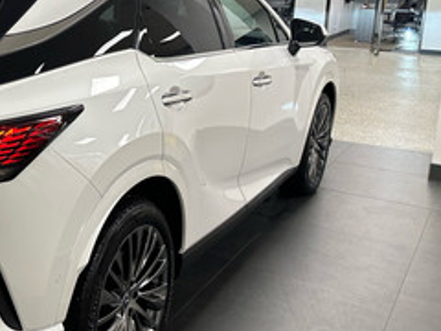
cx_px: 33
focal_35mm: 50
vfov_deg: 29.0
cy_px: 119
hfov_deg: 35.6
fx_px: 637
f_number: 1.78
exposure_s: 1/120
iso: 160
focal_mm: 6.86
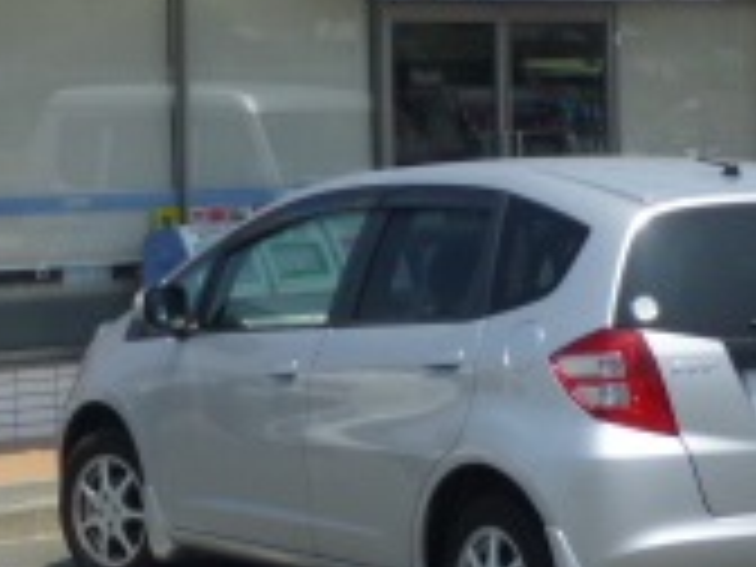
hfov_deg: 12.6
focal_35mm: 156
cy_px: -90
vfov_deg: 9.4
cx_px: 504
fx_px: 3407
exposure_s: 1/1300
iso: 100
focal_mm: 7.4
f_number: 3.8
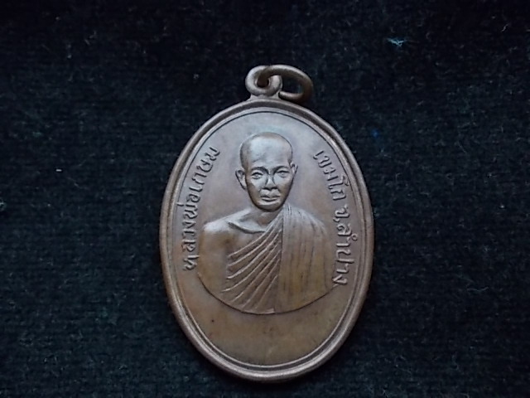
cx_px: 265
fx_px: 429
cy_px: 199
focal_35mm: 28
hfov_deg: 63.4
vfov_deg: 49.7
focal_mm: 4
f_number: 2.7
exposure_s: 1/20
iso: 200
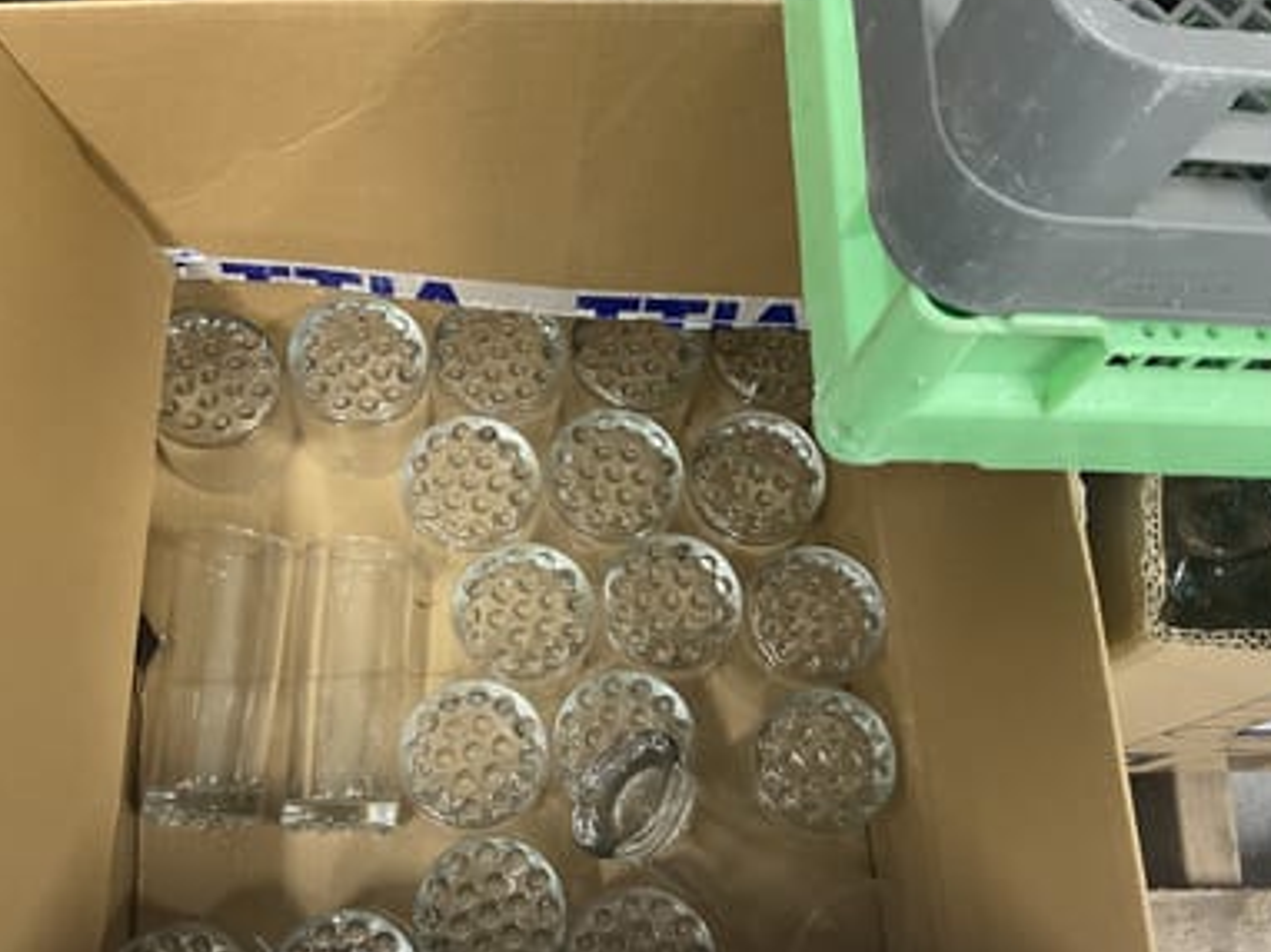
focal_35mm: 38
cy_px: 571
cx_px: 606
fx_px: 1394
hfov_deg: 49.0
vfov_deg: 37.5
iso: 160
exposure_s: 1/50
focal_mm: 3
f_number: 1.8
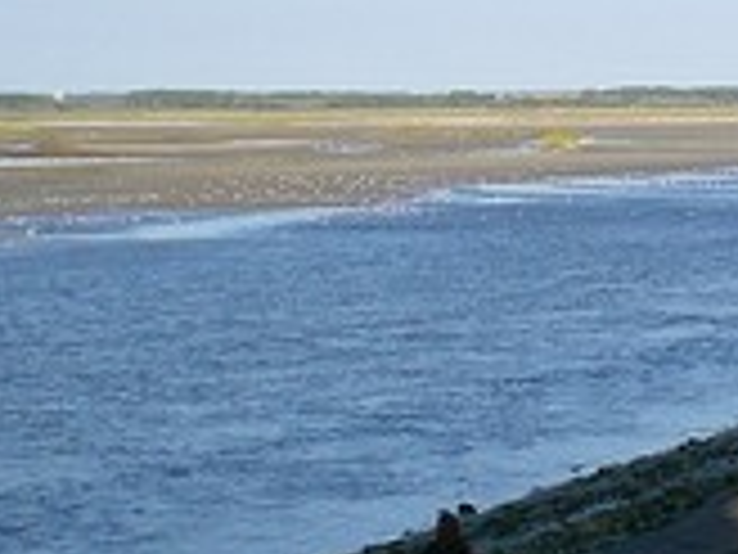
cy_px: 302
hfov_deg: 13.0
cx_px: 882
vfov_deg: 10.0
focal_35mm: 148
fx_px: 3155
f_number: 4.4
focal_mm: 6.3
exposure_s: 1/320
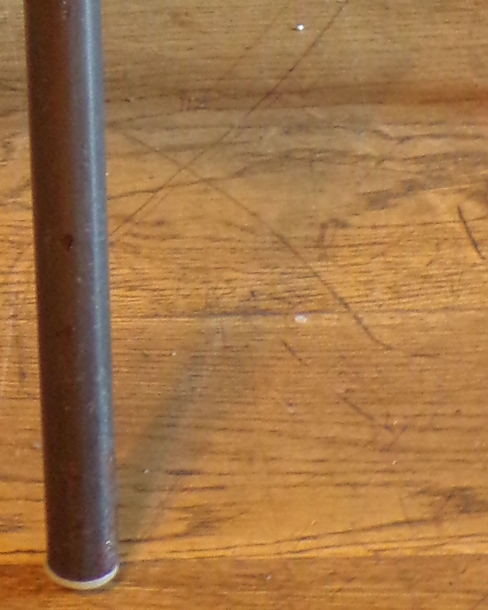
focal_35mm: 142
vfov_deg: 12.7
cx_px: 25
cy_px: -352
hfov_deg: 10.8
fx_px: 2563
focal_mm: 6.6
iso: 400
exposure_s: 1/12
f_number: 3.3
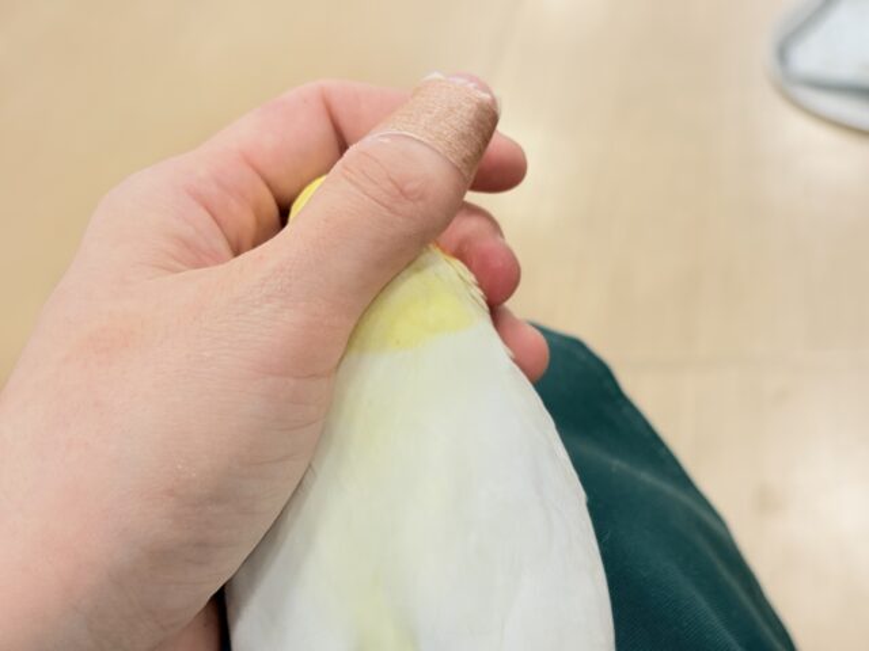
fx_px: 1305
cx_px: 434
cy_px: 326
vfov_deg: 28.0
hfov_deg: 36.8
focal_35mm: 52
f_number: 1.6
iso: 50
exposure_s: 1/50
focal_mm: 5.96
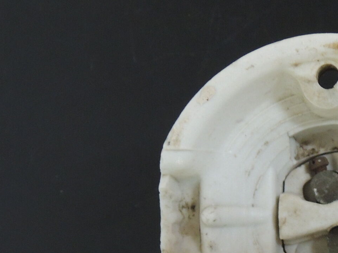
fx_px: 1162
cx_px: 287
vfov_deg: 12.3
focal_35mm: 119
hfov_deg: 16.4
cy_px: 242
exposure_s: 1/15
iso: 640
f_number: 3.7
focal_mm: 9
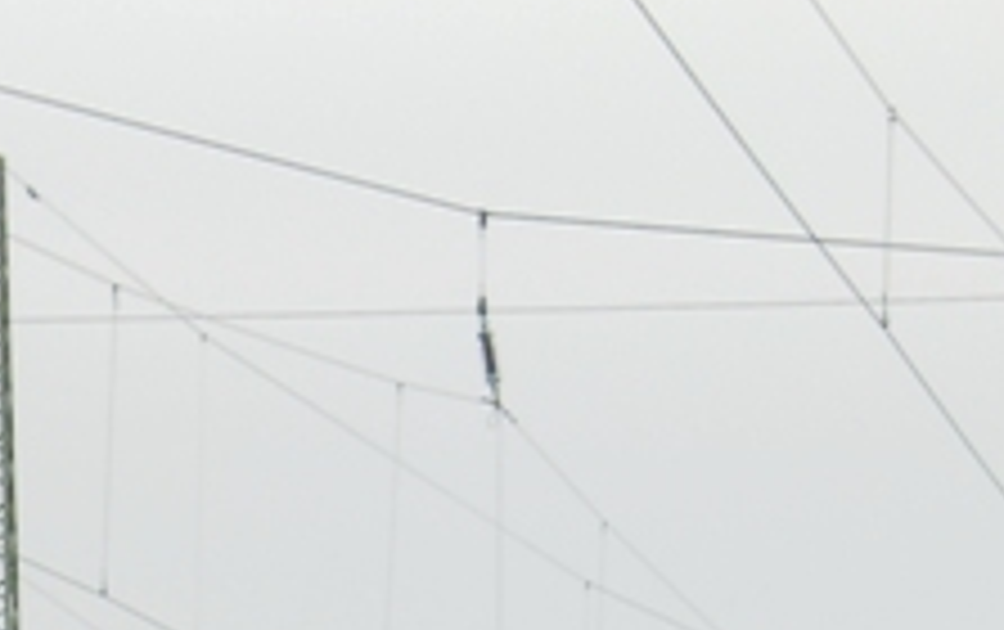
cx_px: -864
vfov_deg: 4.1
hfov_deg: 6.5
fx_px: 8657
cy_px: 1260
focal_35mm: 316
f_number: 4.4
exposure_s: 1/125
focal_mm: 11.6
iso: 64
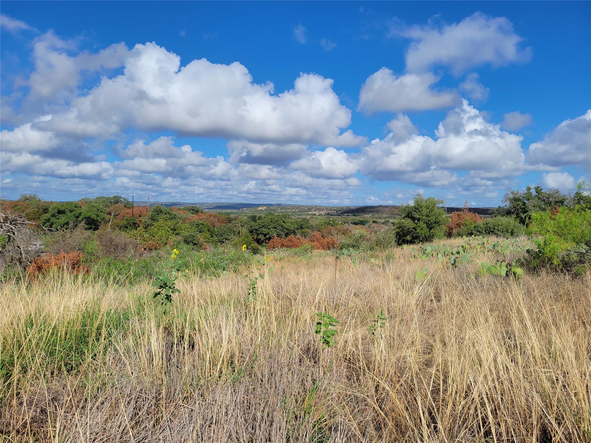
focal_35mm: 26
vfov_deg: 53.1
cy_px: 222
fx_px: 444
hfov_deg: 67.3
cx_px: 296
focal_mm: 5.4
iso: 40
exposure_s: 1/4337
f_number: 1.8
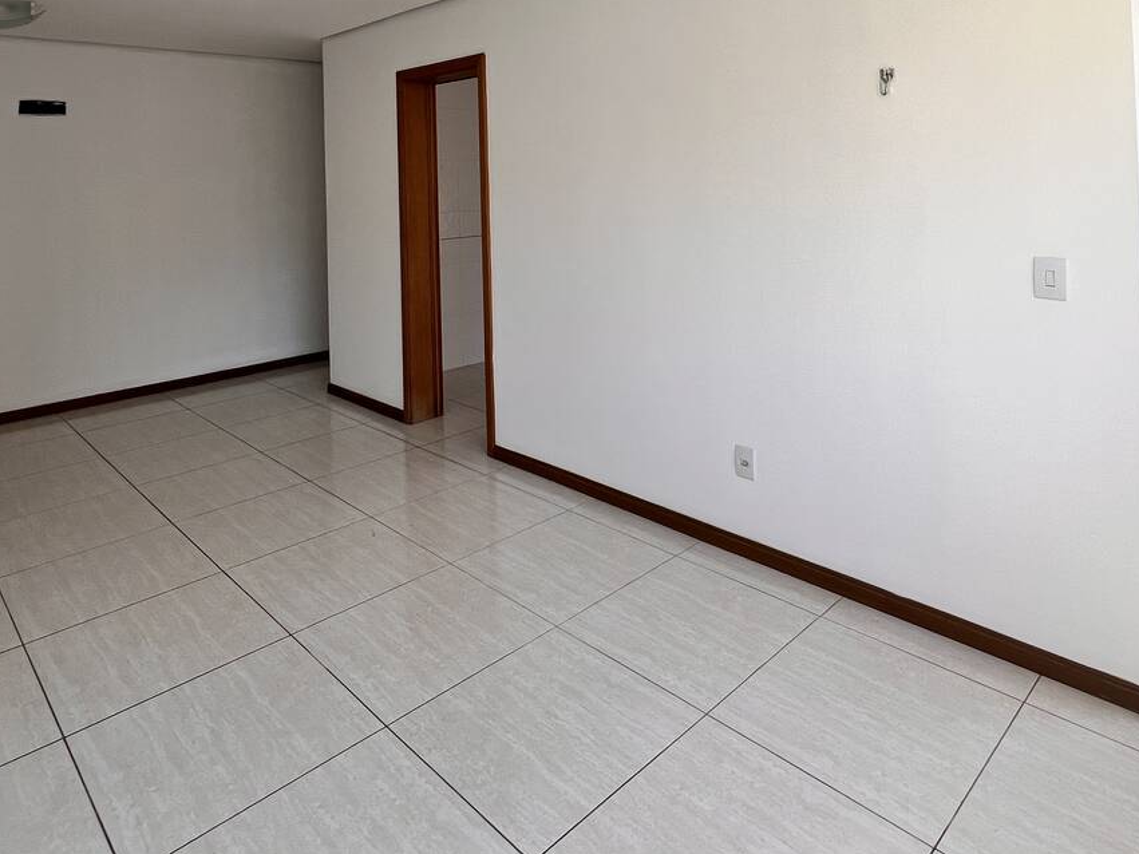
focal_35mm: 22
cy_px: 157
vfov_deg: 56.1
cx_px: 609
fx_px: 724
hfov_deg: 76.3
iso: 32
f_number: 1.8
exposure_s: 1/133
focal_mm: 1.57
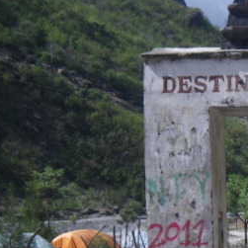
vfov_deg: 16.9
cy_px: 204
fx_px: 827
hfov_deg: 15.8
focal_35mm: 102
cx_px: 361
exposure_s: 1/250
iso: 50
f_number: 4.6
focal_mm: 6.1
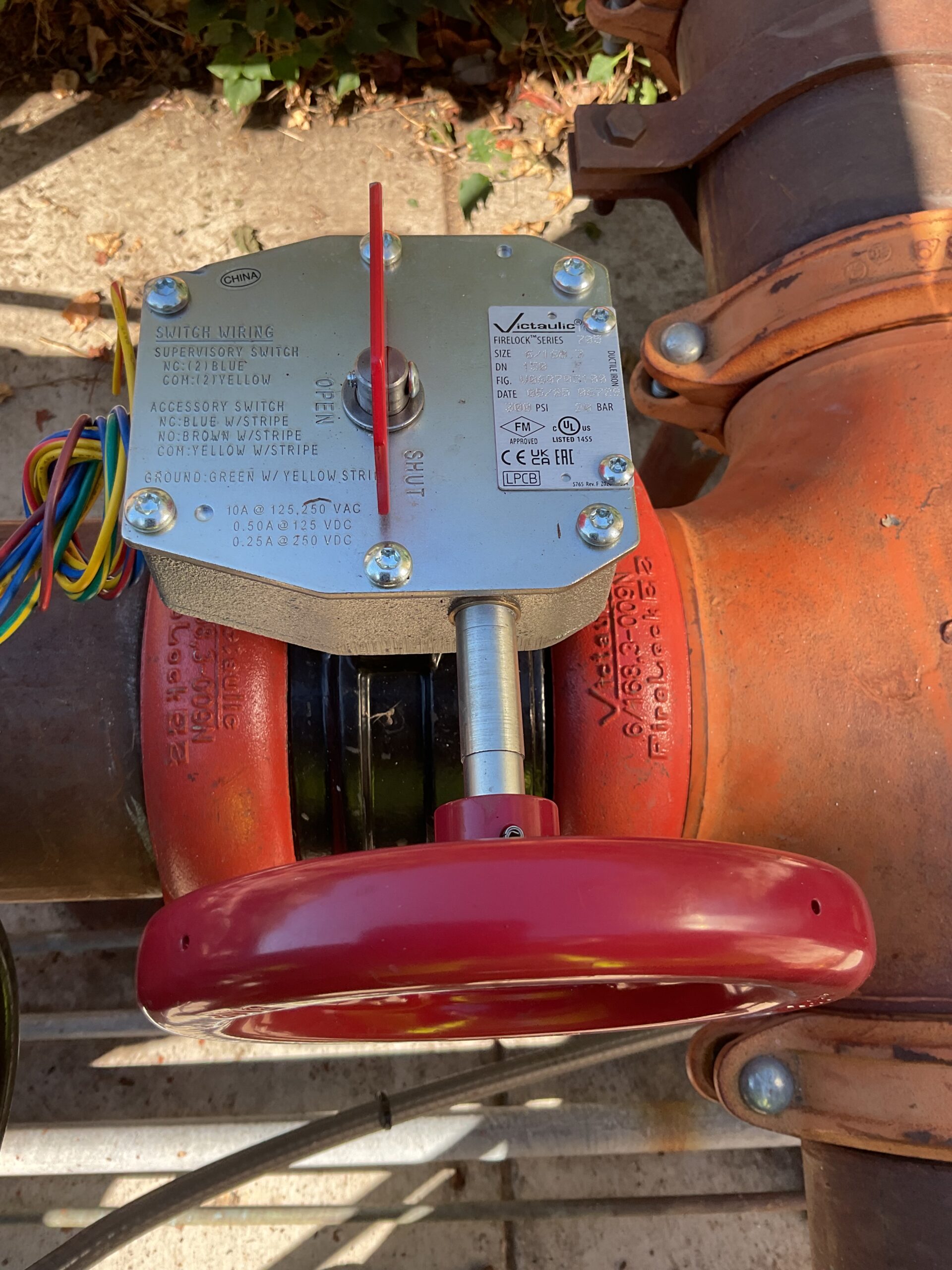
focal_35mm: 29
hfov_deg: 48.2
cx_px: 476
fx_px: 1063
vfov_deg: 61.7
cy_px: 635
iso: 16
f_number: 1.8
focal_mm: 3
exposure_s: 1/223
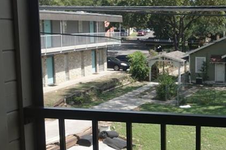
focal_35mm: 58
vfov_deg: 23.3
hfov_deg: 31.0
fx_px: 364
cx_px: 244
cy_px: 78
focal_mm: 8.8
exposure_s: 1/320
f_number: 4
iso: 125
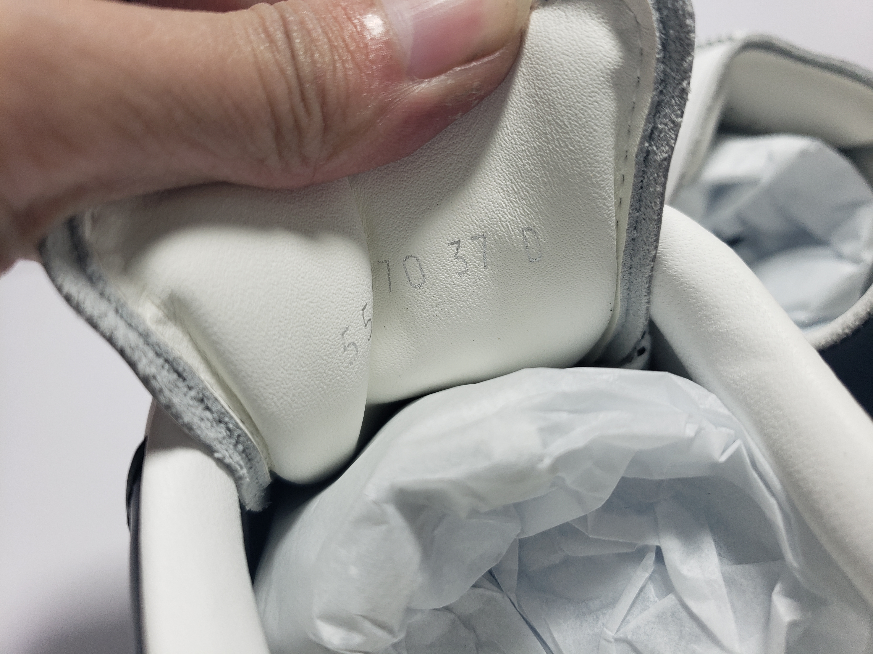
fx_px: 656
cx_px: 436
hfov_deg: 67.3
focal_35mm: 26
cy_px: 327
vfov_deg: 53.1
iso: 50
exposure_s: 1/502
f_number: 1.5
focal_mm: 4.3
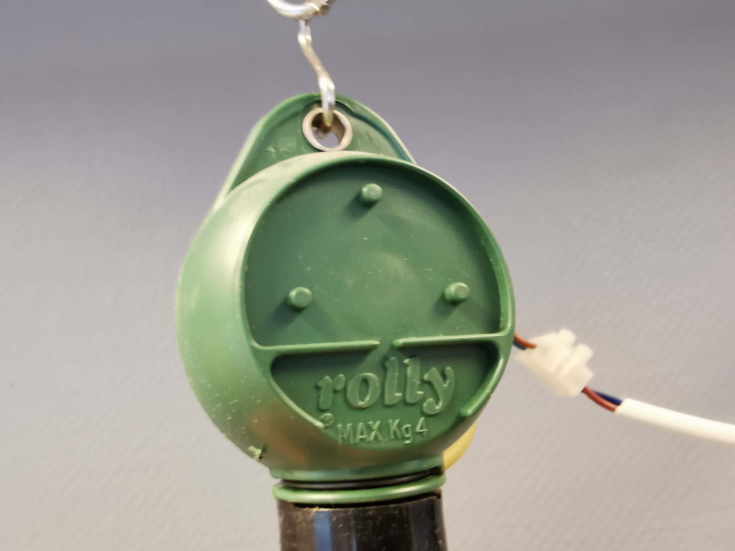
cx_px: 368
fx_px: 552
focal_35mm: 26
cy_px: 276
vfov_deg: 53.1
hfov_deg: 67.3
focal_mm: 2.35
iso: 500
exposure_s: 1/20
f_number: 2.2
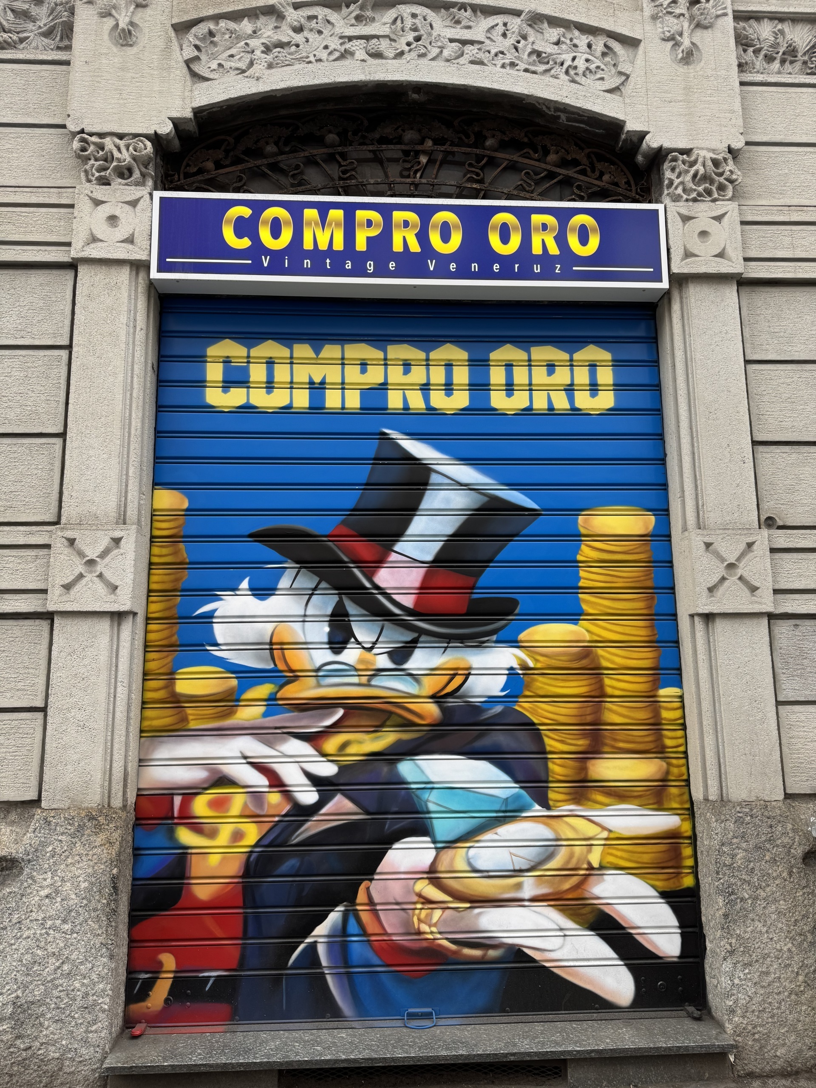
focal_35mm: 24
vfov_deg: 71.6
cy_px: 544
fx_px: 754
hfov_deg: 56.8
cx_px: 408
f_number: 1.78
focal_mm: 6.76
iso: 64
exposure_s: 1/243
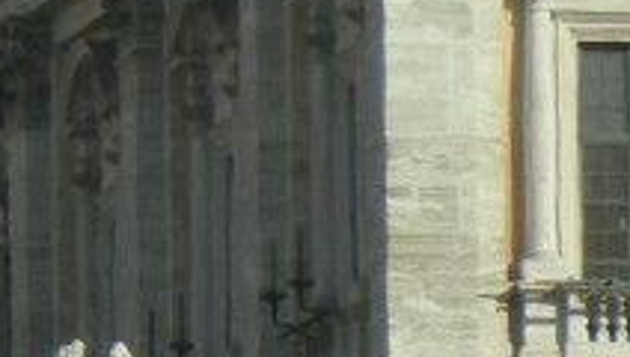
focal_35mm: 1050
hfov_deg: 2.1
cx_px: -363
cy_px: 244
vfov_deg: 1.2
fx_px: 17567
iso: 160
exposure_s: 1/810
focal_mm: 36
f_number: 4.7
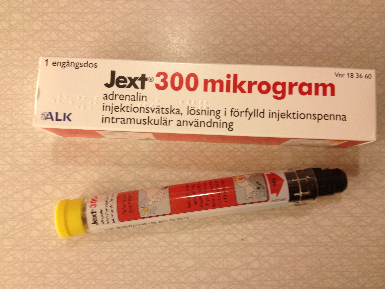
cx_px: 192
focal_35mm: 35
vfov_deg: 40.7
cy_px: 144
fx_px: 389
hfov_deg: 52.6
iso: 125
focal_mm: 4.28
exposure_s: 1/20
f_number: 2.4
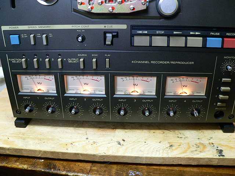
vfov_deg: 39.7
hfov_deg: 51.4
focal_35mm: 36
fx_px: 244
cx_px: 118
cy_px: 88
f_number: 2.8
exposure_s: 1/20
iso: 400
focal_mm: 6
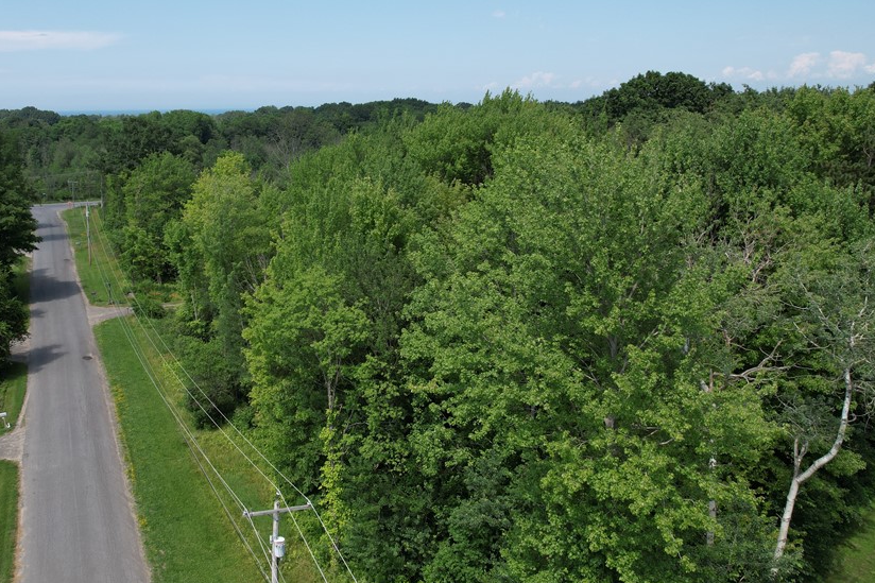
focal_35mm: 29
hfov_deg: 63.3
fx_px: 705
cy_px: 263
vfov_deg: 44.9
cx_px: 368
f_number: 2.8
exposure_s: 1/1500
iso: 100
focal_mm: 8.38
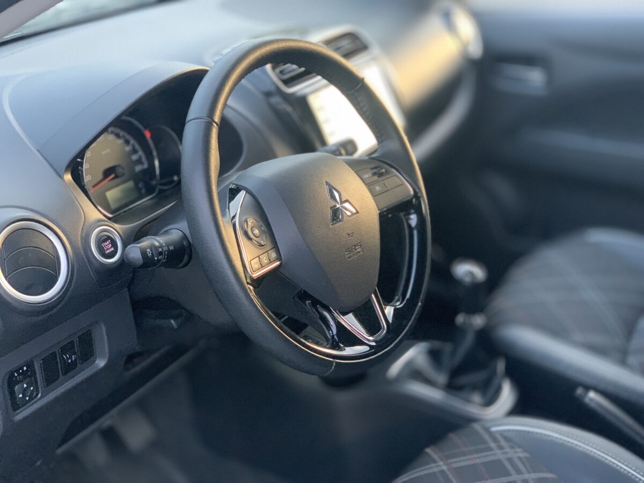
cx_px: 322
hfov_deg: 36.8
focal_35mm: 52
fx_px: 967
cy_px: 242
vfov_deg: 28.0
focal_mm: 6
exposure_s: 1/46
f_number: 2.4
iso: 400
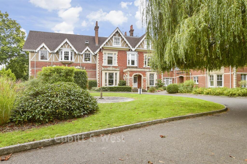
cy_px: 82
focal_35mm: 21
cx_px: 124
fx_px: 144
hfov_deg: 81.2
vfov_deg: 59.5
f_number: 8
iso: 160
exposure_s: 1/125
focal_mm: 14
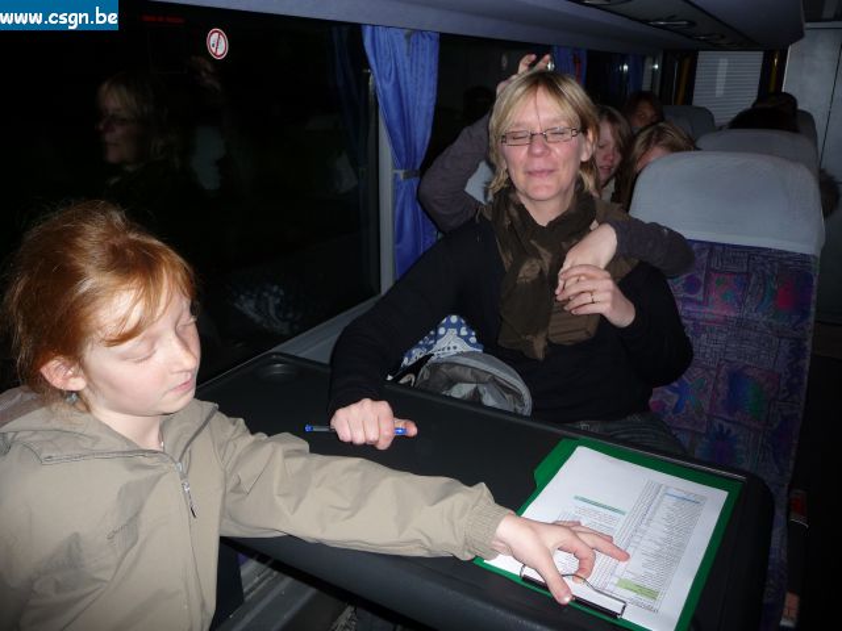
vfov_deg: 49.7
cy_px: 316
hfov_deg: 63.4
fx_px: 681
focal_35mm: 28
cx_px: 421
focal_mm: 4.7
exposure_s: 1/30
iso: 100
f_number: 3.3
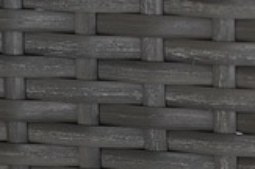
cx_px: 36
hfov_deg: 8.7
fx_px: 1668
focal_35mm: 236
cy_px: 197
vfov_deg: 5.8
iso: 50
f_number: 1.4
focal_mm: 50
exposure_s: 1/100
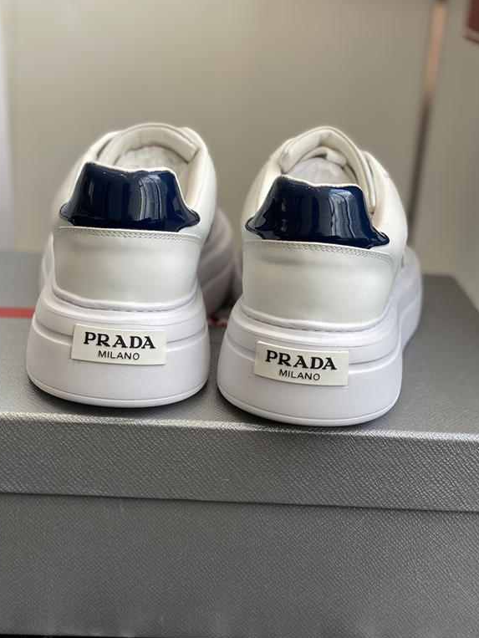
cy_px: 319
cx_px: 232
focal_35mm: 59
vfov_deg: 32.7
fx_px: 1088
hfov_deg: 24.8
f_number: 2
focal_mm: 6
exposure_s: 1/122
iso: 20
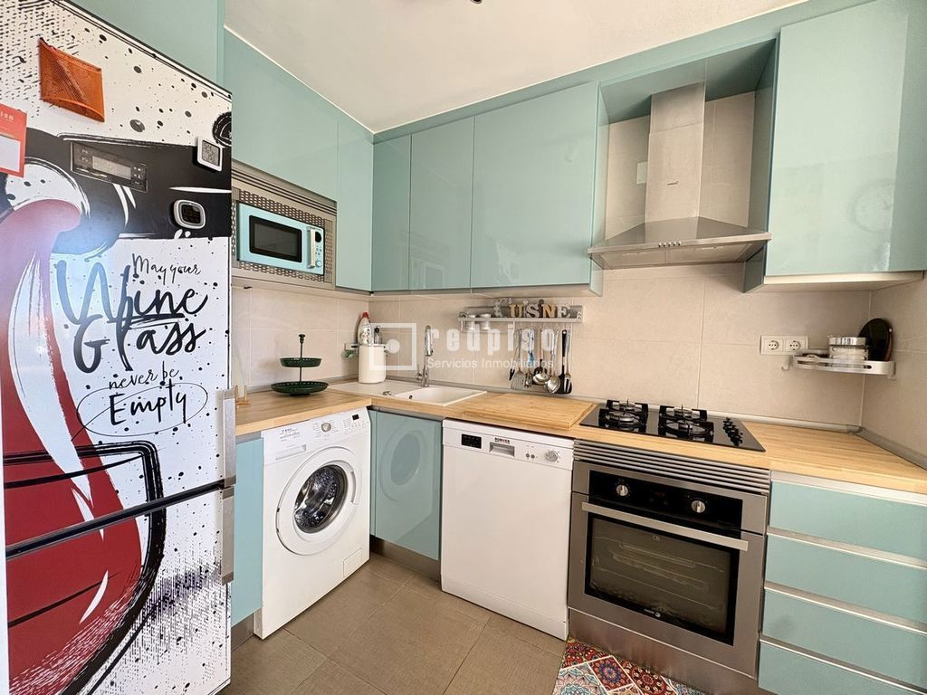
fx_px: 375
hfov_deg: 102.1
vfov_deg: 85.7
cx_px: 464
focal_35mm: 14
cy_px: 348
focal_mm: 2.22
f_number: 2.2
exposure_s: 1/99
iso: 250
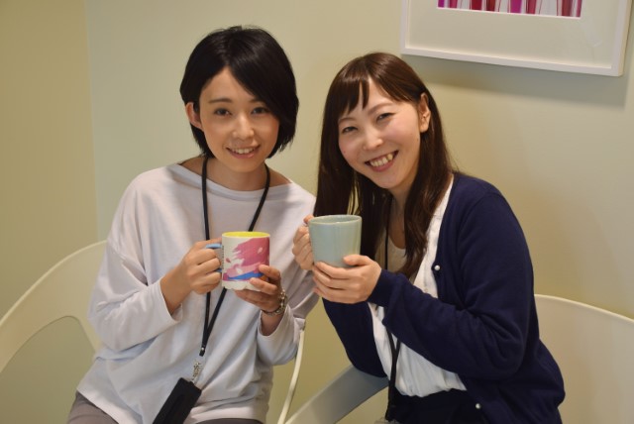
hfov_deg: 33.4
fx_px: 1058
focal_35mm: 60
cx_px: 317
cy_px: 212
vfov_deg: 22.7
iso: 100
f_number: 4.5
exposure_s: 1/13
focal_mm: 40
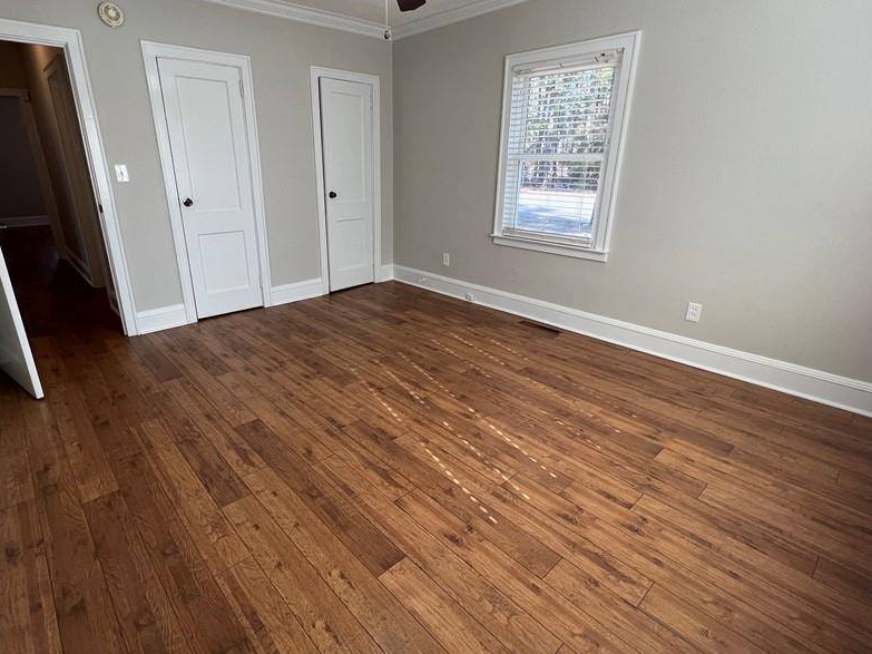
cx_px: 404
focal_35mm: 17
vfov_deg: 74.7
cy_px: 320
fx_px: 428
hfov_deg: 90.9
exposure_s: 1/122
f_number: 1.8
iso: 64
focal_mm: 1.57
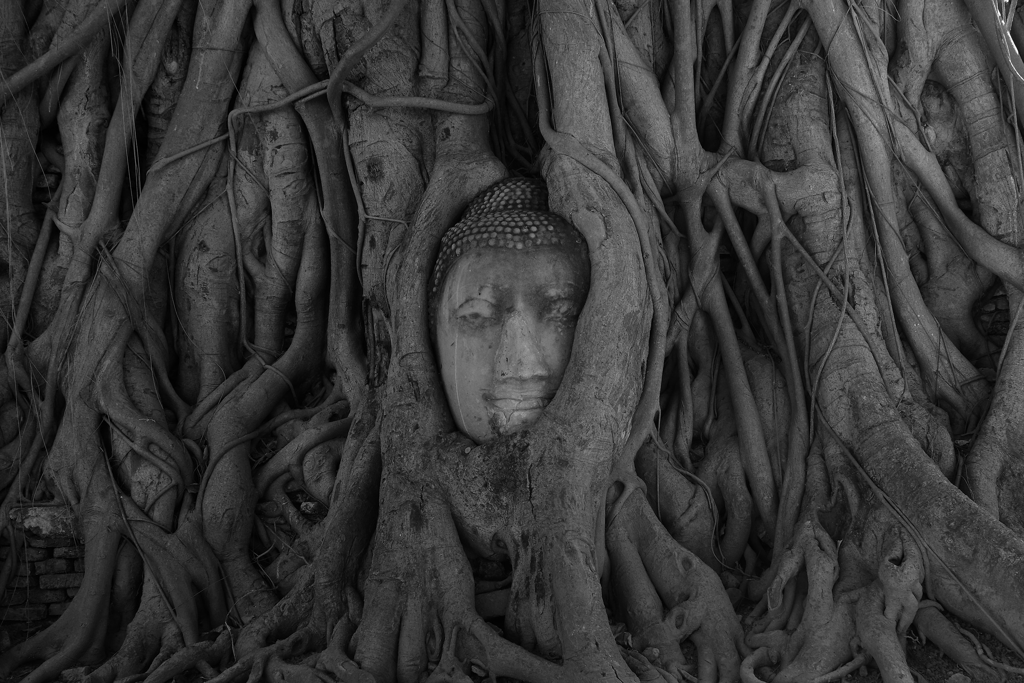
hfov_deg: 38.2
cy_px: 342
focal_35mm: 52
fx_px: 1479
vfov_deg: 26.0
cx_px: 512
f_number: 10
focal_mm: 34.5
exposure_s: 1/60
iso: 500
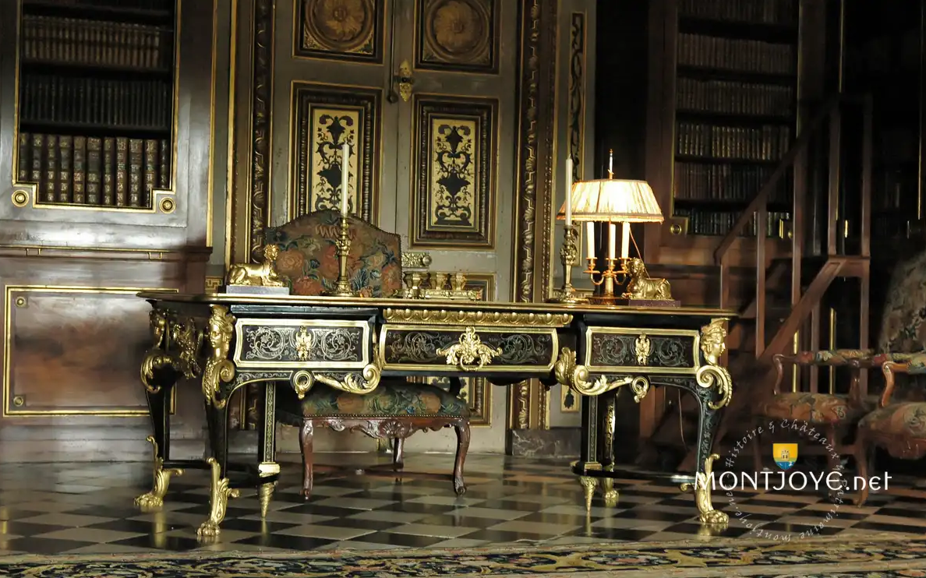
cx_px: 463
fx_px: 1791
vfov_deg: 18.3
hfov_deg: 29.0
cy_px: 309
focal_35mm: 71
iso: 1600
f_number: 4.5
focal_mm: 46
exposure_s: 1/30
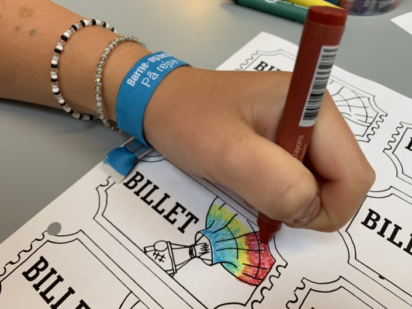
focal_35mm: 26
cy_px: 154
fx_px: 310
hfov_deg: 67.3
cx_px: 206
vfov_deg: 53.1
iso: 32
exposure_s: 1/122
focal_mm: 4.25
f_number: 1.8
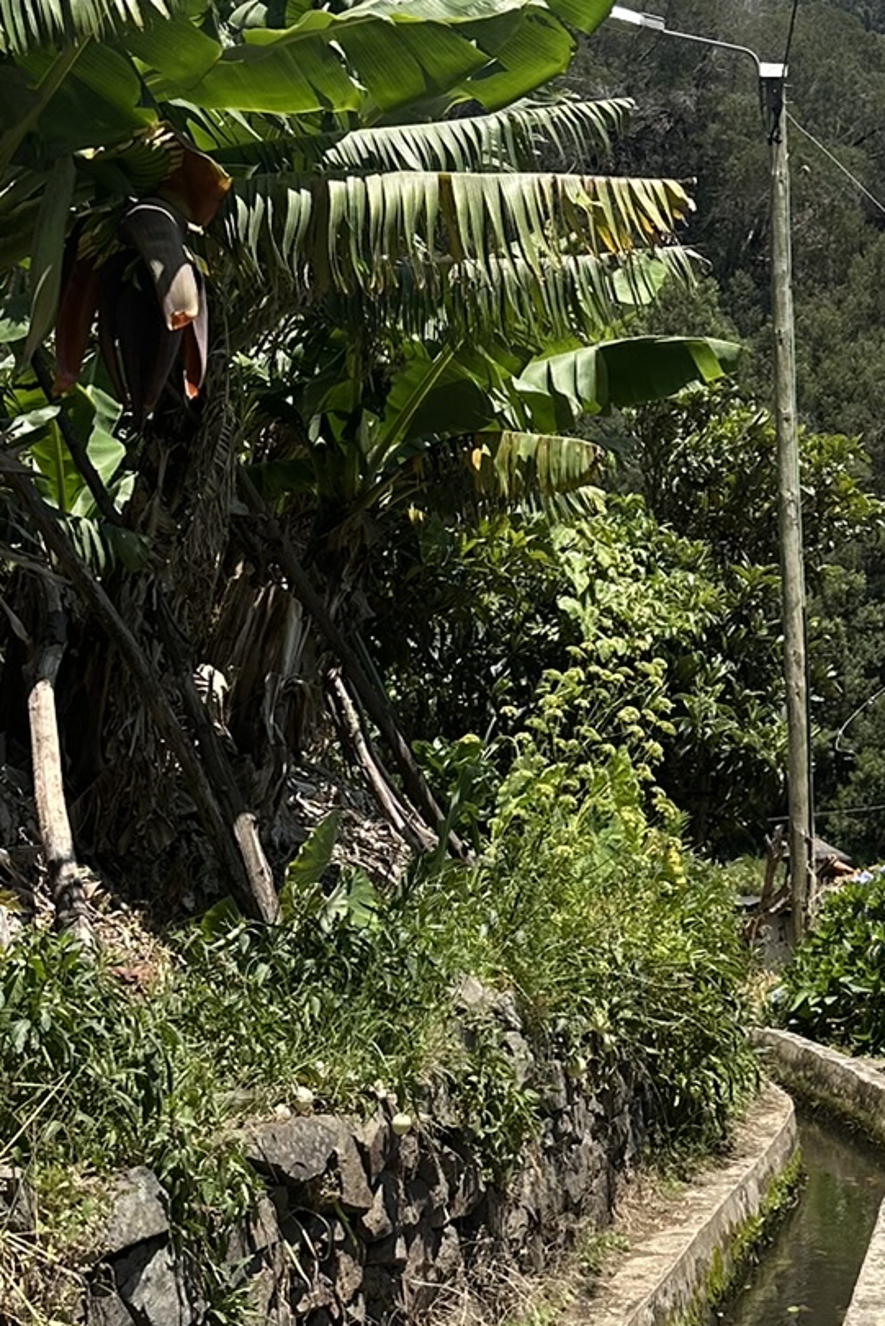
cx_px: 864
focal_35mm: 63
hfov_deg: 20.9
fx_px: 2322
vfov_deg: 31.7
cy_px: 487
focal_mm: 6.86
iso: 80
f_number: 1.78
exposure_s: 1/2967
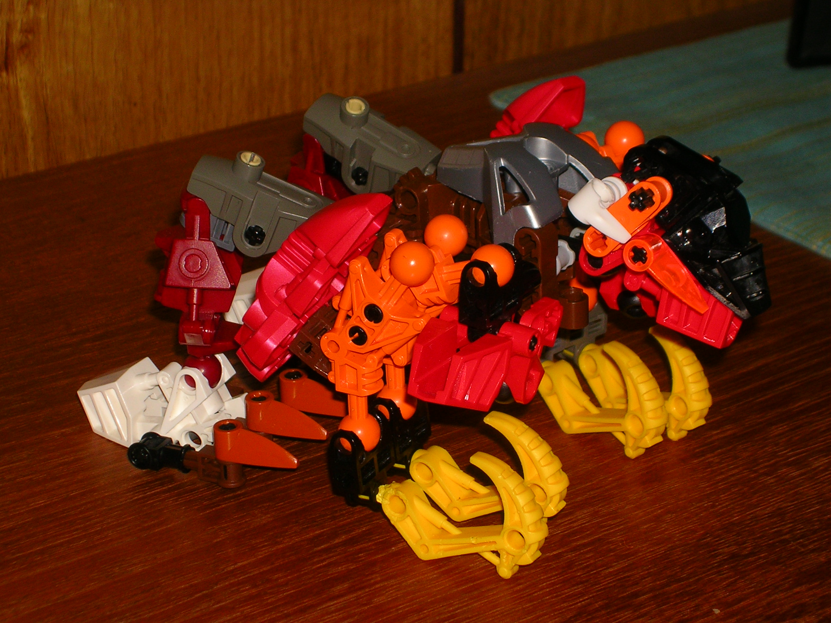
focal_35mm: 115
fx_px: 2761
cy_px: 312
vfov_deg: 12.9
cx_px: 416
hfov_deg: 17.1
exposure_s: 1/60.1
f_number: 4.9
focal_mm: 17.4
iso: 50
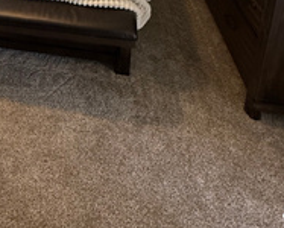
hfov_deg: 49.4
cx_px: 70
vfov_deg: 28.6
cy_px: -108
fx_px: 294
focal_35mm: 35
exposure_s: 1/60
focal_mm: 2.22
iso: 250
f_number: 2.2
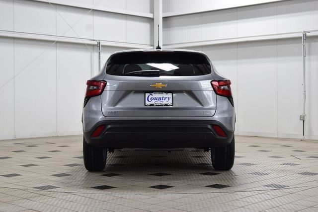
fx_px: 530
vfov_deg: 22.6
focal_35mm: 60
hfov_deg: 33.4
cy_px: 106
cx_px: 159
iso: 400
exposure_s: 1/20
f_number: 6.3
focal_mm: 40
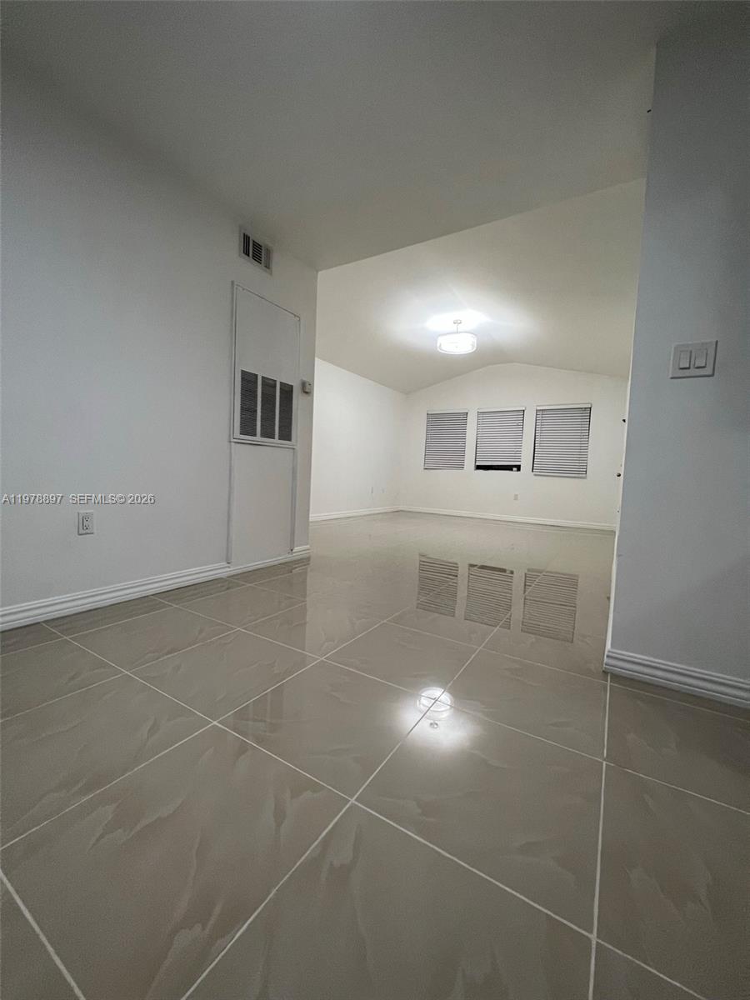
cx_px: 375
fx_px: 376
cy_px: 500
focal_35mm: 13
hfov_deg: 89.9
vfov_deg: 106.2
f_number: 1.8
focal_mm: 1.57
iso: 200
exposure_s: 1/60
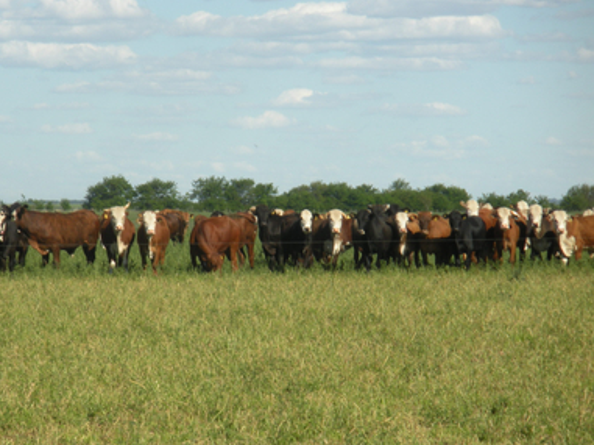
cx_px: 226
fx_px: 3892
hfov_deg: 8.7
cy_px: 269
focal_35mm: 227
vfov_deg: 6.5
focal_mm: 31.5
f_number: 5.6
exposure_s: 1/342
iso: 64
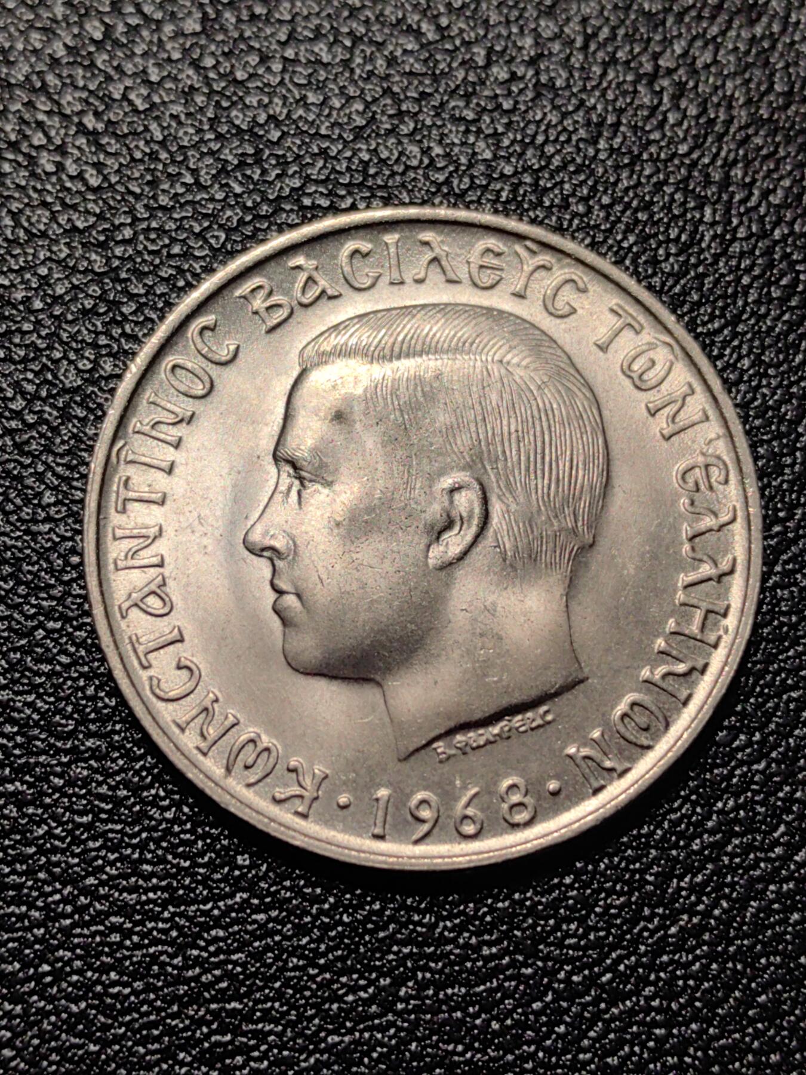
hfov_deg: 24.0
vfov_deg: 31.7
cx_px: 403
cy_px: 538
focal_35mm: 61
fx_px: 1894
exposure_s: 1/309
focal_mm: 5.75
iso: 50
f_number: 2
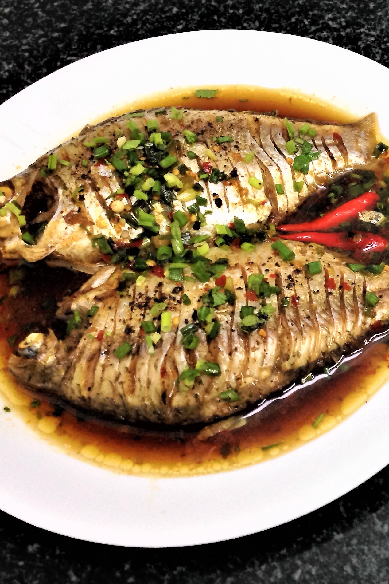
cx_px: 429
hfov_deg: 22.4
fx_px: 924
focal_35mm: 57
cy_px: 272
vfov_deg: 35.0
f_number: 2.4
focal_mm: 4.12
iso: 125
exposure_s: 1/20
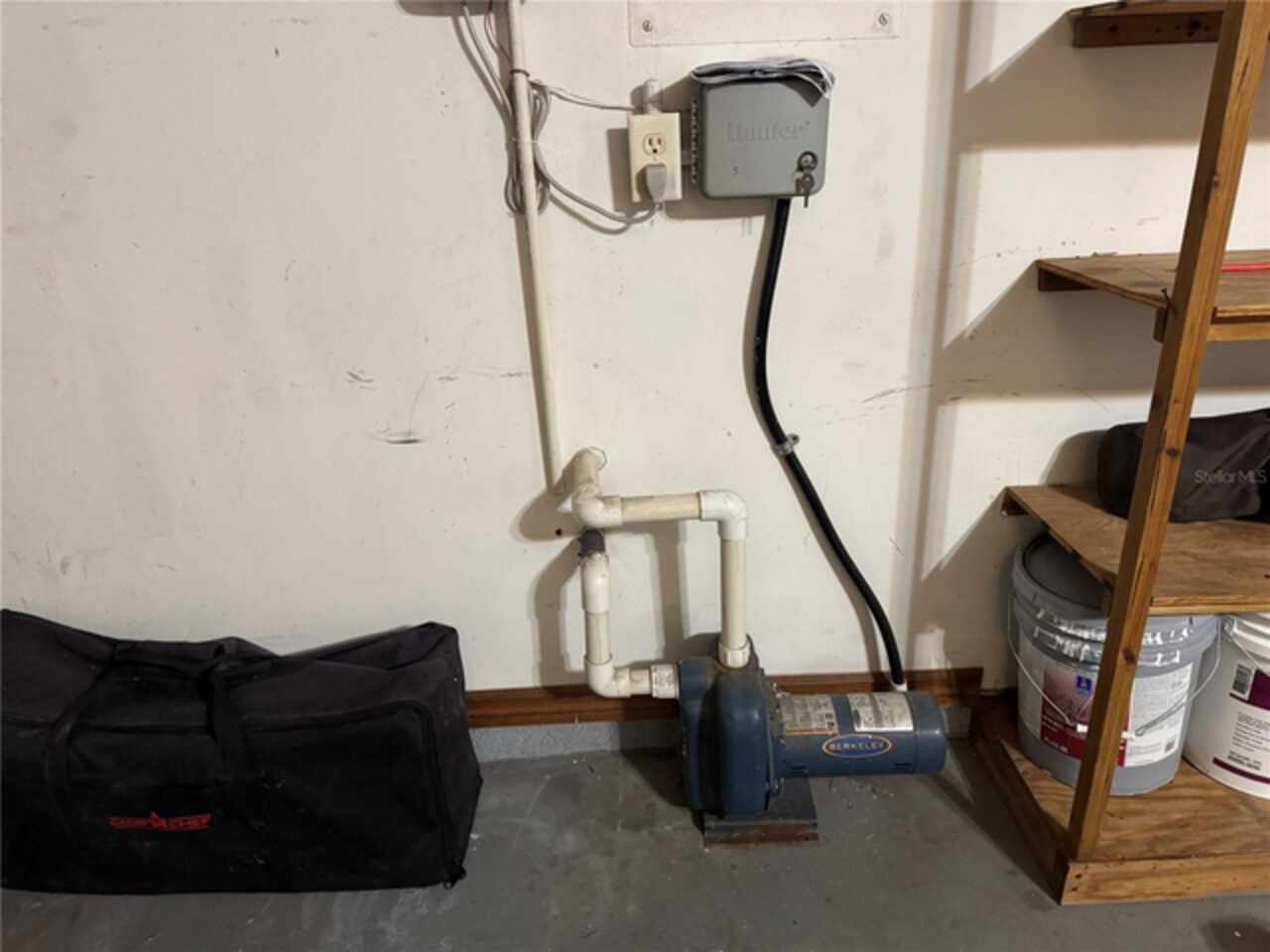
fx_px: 881
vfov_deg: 56.8
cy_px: 476
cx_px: 635
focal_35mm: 24
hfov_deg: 71.6
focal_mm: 6.76
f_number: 1.78
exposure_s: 1/60
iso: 800
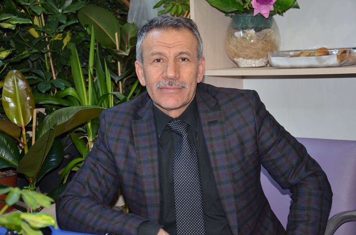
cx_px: 178
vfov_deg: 20.1
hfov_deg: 29.9
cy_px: 118
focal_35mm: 68
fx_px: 666
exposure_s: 1/60
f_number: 5.6
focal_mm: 45
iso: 1250
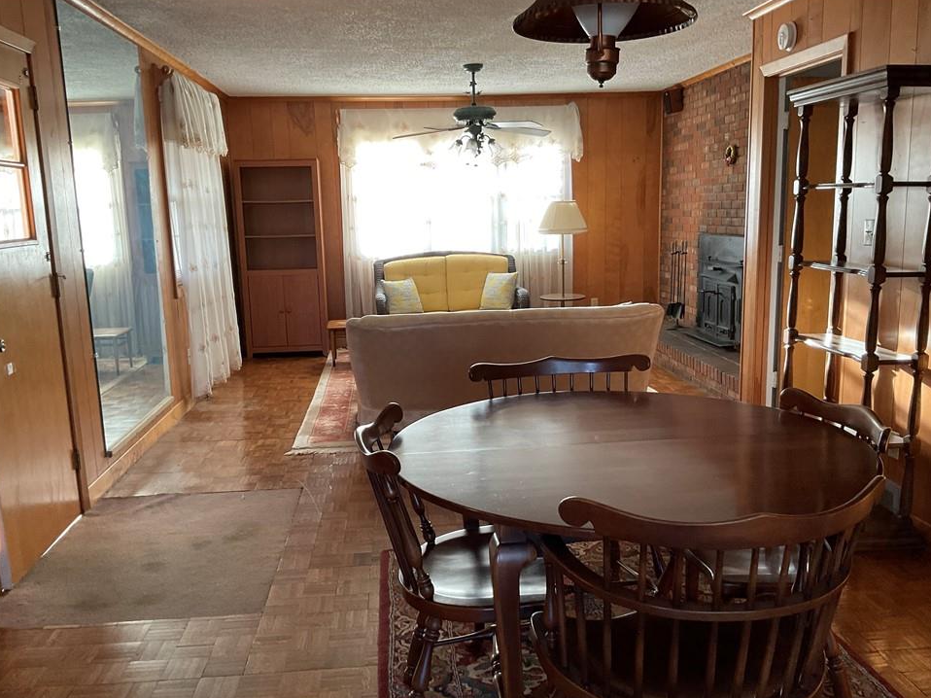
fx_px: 834
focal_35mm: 31
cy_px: 365
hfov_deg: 58.4
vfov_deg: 45.4
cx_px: 470
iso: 125
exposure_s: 1/60
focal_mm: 3
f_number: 1.8
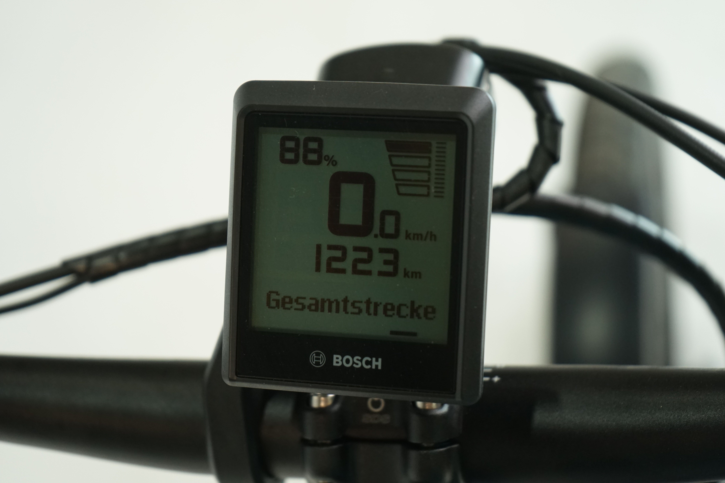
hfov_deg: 28.8
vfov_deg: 19.5
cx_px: 362
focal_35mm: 70
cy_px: 242
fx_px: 1410
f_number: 5.6
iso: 1600
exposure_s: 1/200
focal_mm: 70
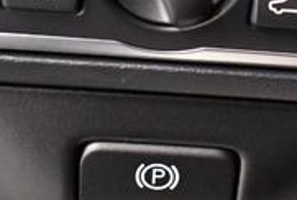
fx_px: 1051
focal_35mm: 127
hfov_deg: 16.1
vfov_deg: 10.9
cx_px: 177
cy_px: 60
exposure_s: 1/60
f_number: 3.5
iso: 5000
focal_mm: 18
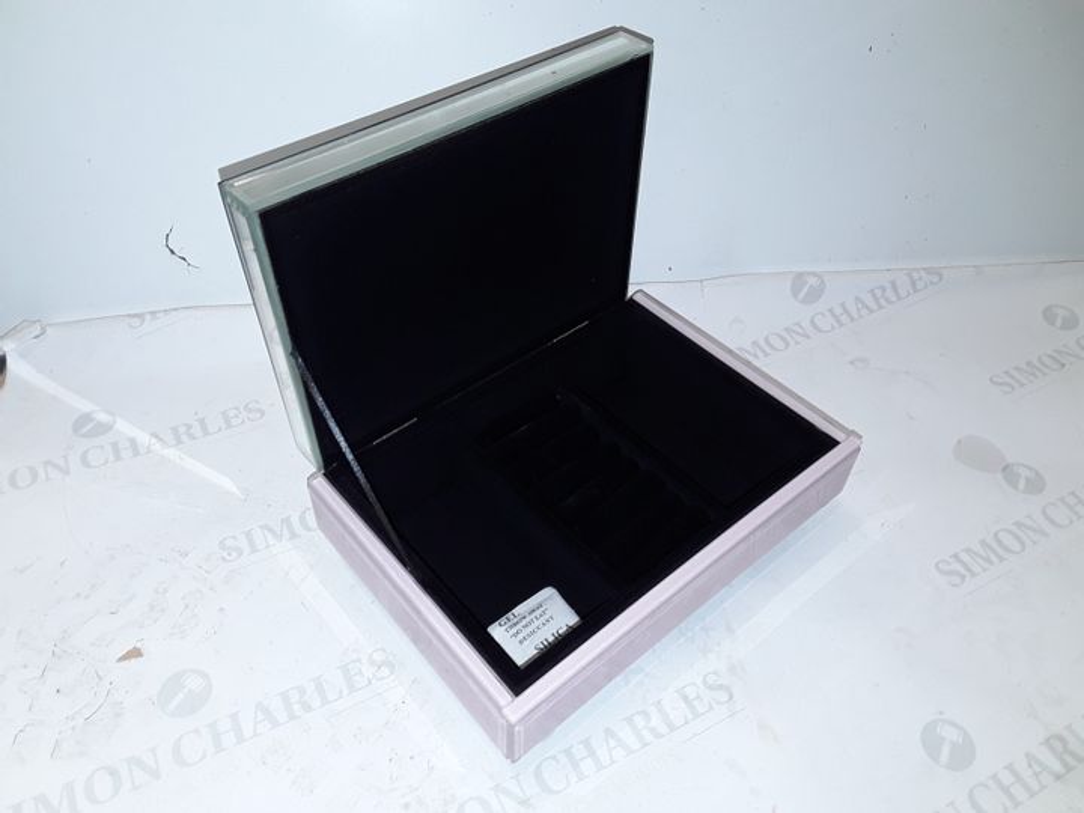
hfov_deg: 65.3
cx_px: 542
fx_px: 846
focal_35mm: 27
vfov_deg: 51.4
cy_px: 406
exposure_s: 1/33
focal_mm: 2.91
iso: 50
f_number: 1.9
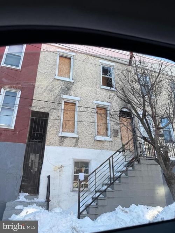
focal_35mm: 24
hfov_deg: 56.8
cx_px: 88
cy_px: 116
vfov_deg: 71.6
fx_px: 162
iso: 80
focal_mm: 6.76
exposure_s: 1/584
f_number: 1.78
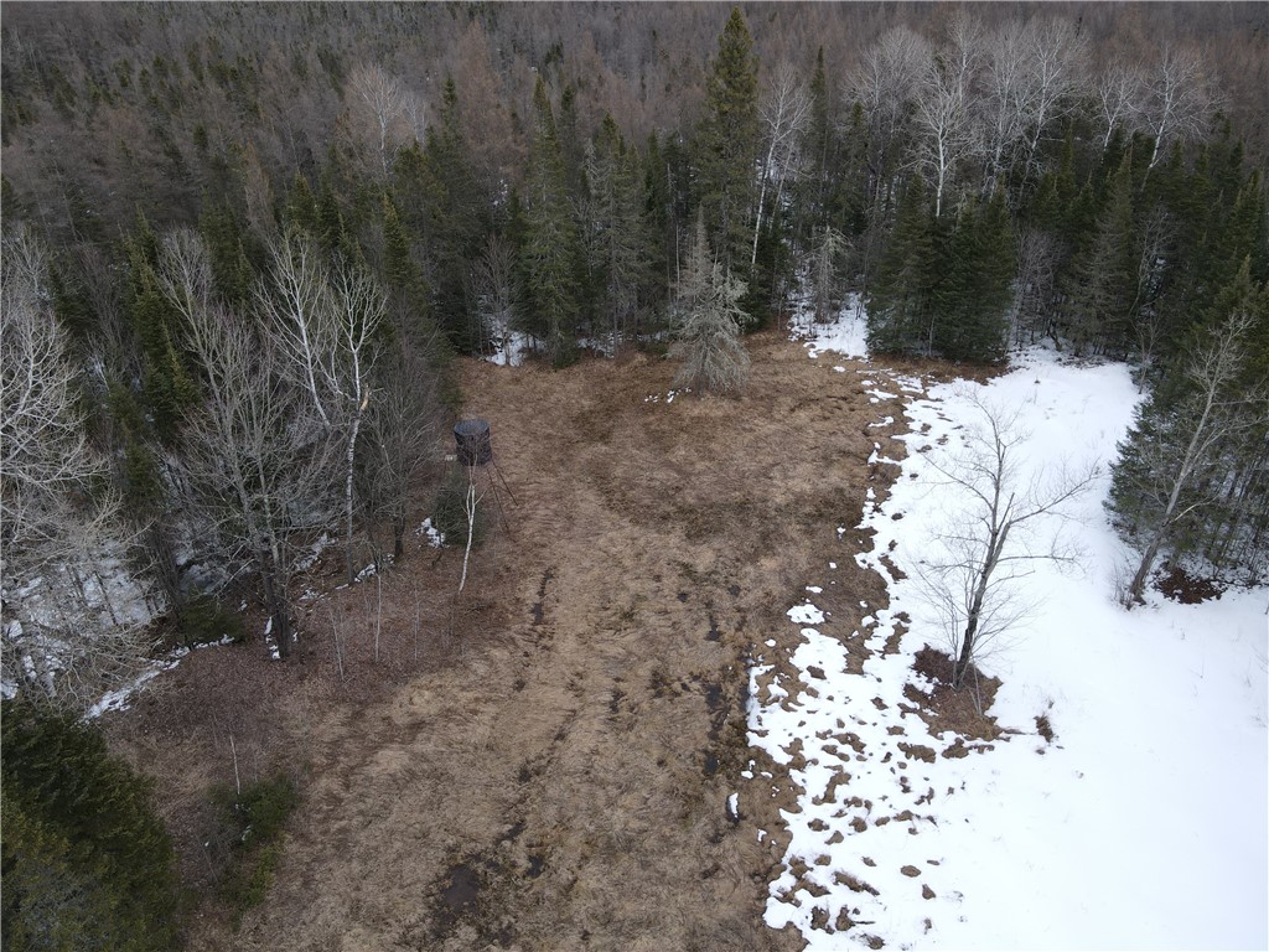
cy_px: 476
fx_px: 880
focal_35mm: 24
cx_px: 634
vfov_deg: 56.8
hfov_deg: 71.6
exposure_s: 1/125
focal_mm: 4.5
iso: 100
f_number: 2.8
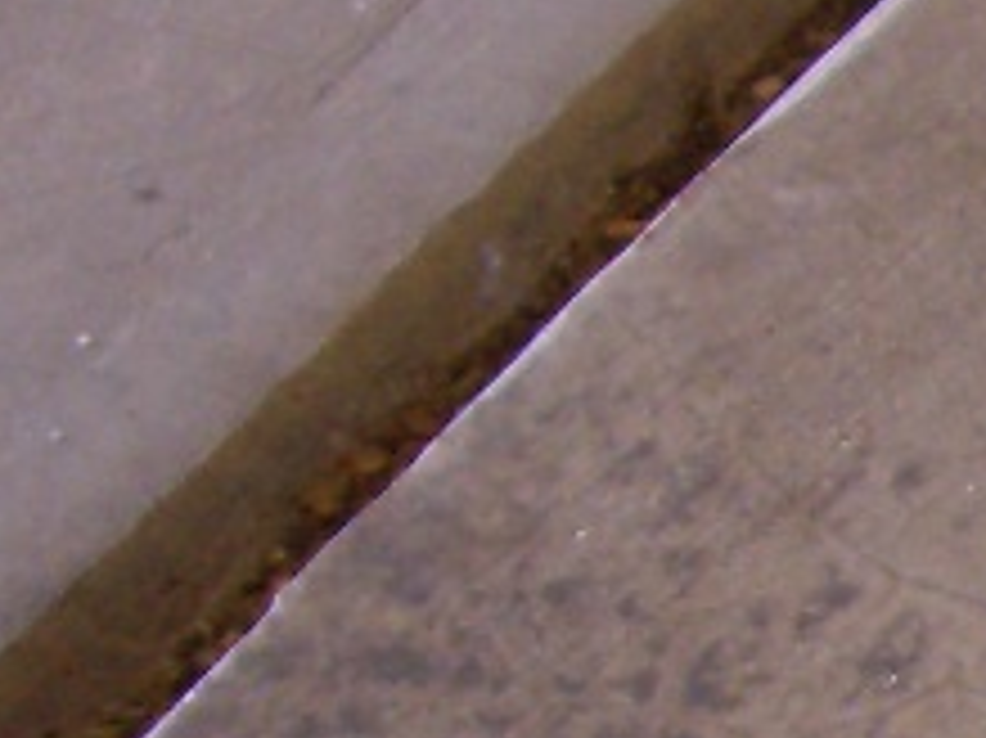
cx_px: 2121
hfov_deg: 9.0
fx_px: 5836
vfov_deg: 7.1
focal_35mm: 205
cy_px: 1202
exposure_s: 1/15
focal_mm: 5.8
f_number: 2.6
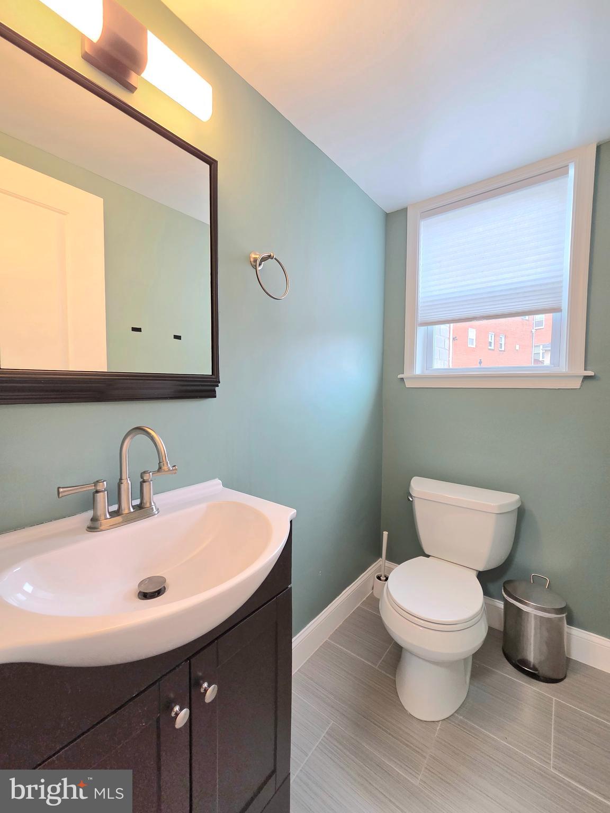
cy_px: 406
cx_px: 305
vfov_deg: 106.2
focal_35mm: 13
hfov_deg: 89.9
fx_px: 305
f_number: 2.2
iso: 160
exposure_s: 1/60.2
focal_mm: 2.2
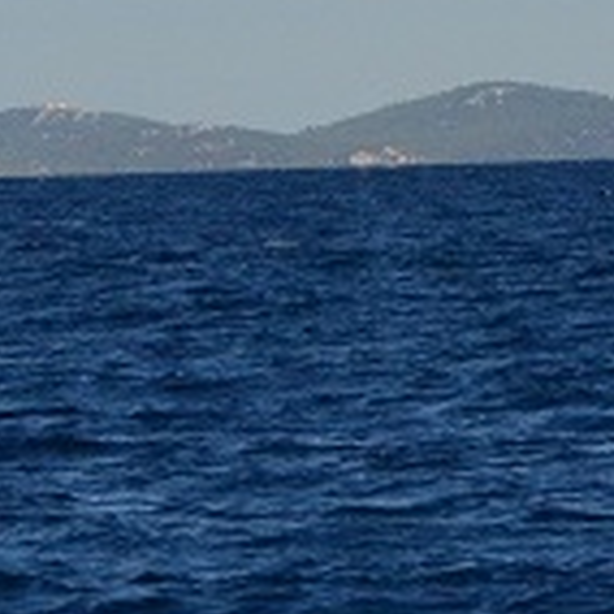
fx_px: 12623
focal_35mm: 629
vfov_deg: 2.8
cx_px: 822
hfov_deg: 2.8
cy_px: -294
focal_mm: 70
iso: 800
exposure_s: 1/8000
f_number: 6.3
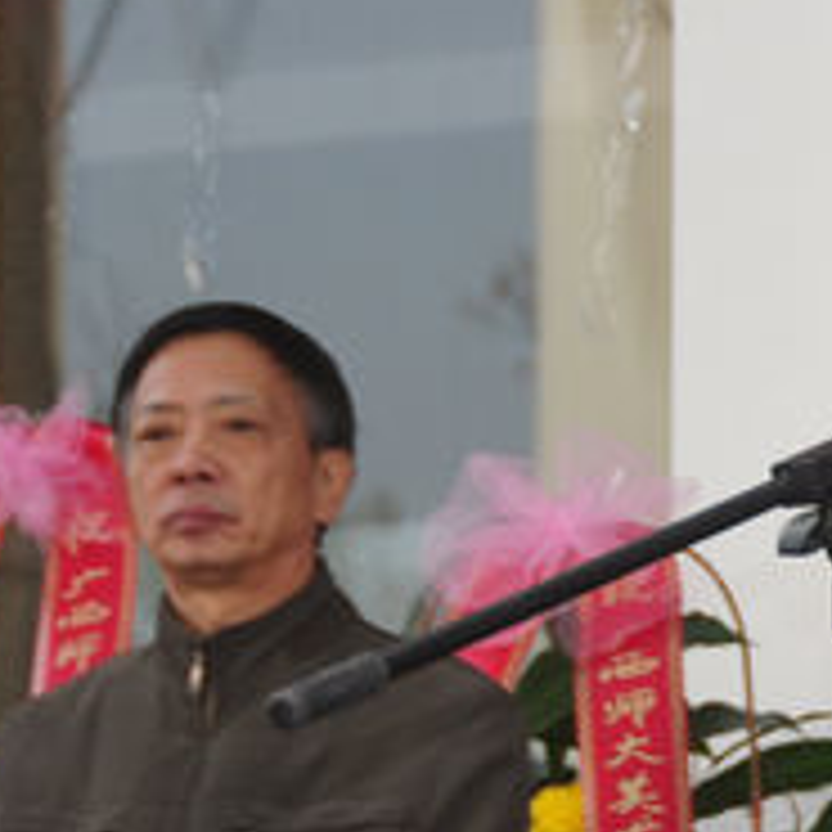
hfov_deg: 5.6
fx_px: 8440
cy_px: 436
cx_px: 1210
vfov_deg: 5.6
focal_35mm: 310
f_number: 5
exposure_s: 1/250
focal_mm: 75
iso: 250
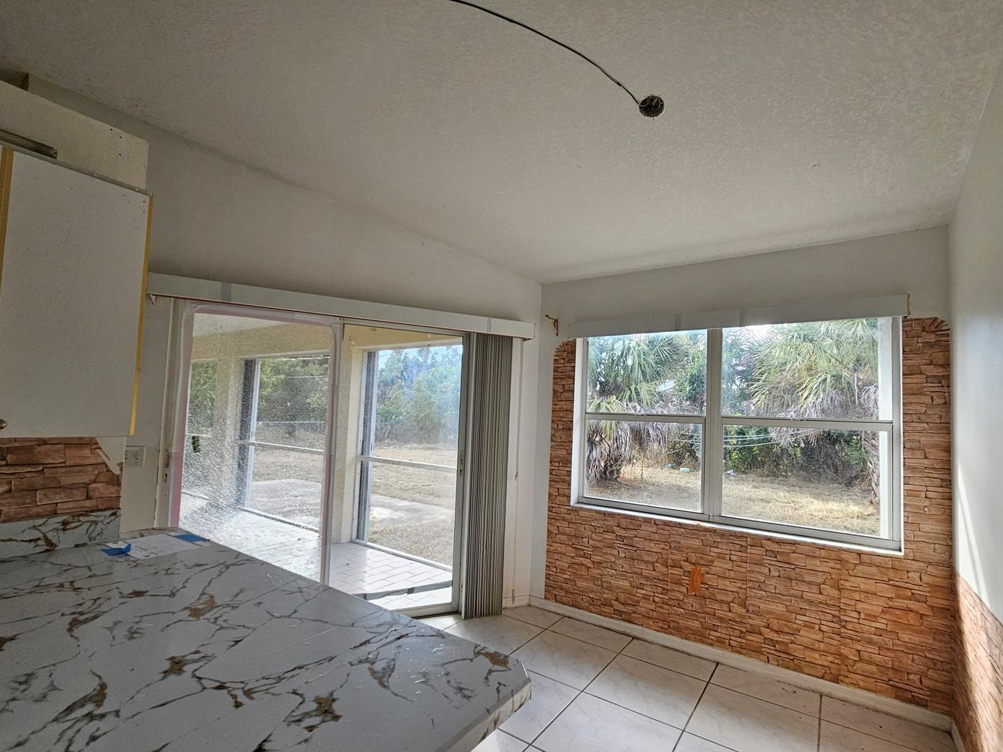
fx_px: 435
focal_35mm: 15
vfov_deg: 81.7
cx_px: 508
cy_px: 398
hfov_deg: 98.2
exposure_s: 1/359
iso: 160
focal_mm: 2.2
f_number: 2.2
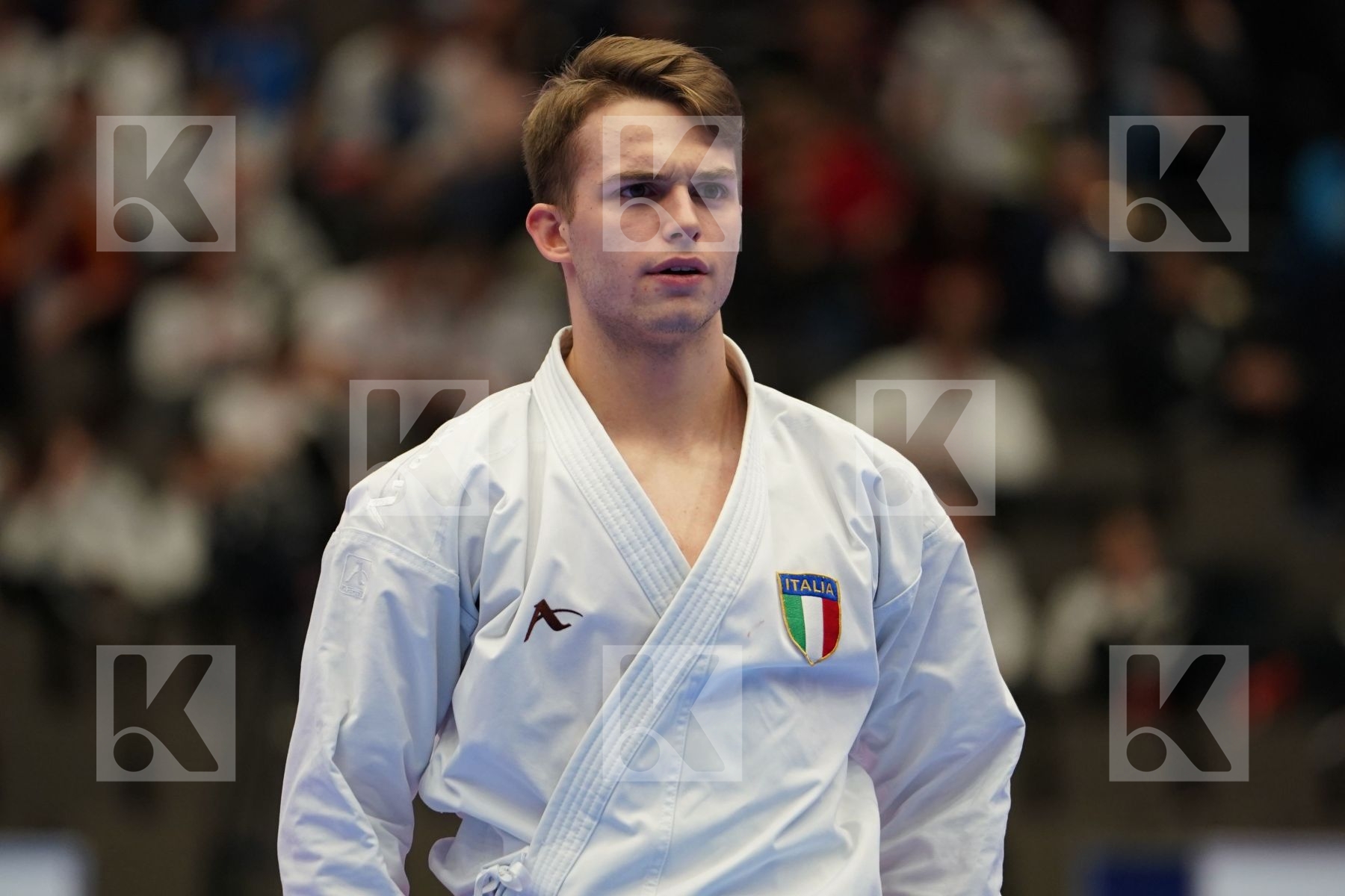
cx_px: 672
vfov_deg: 4.6
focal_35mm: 300
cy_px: 448
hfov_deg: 6.9
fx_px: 11207
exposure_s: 1/500
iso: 1250
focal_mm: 200
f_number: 2.8
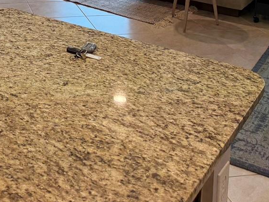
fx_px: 529
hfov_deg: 27.2
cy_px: -77
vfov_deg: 19.5
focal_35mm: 68
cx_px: 12
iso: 160
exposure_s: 1/120
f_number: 1.78
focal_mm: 6.76
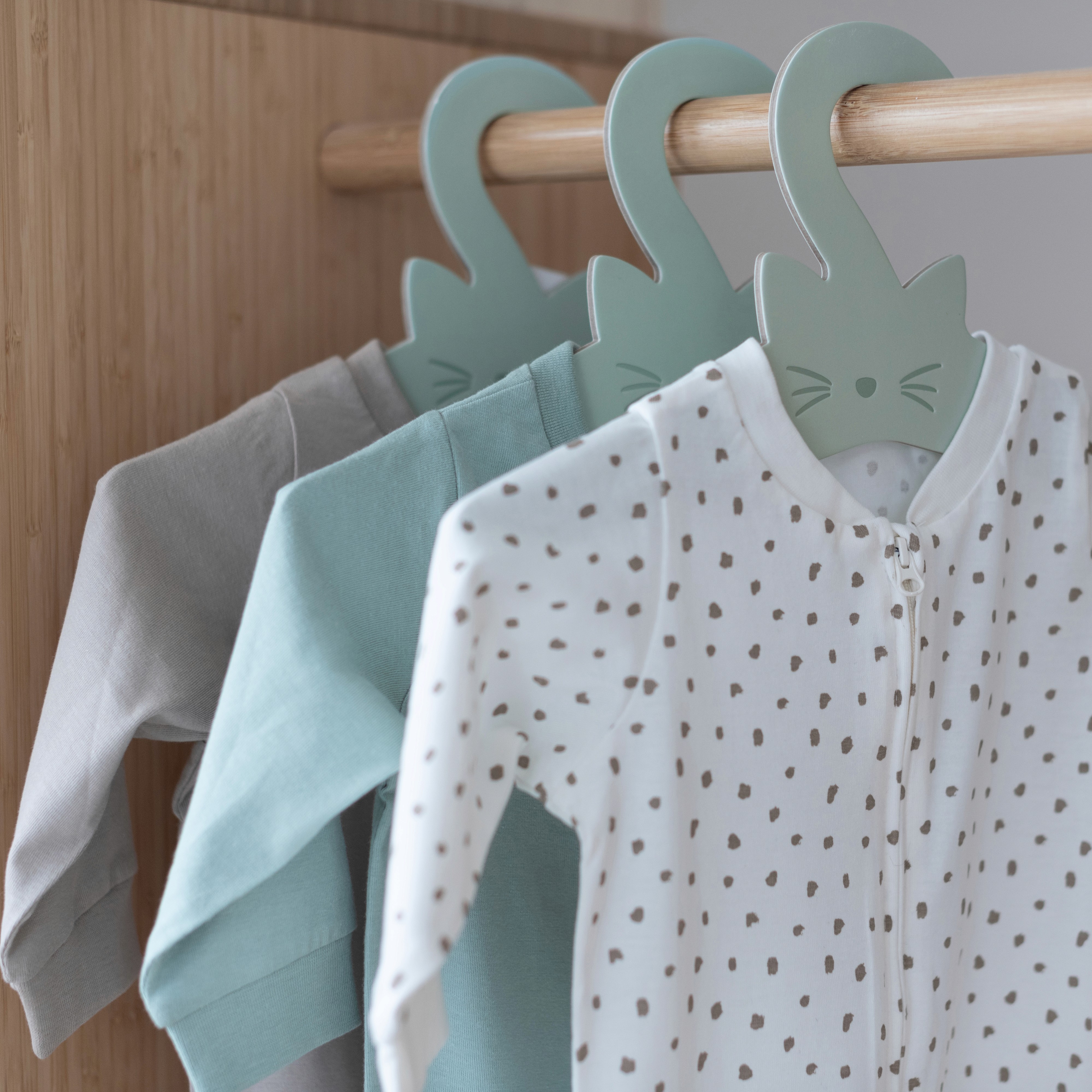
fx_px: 2284
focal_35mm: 64
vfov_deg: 26.9
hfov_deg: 26.8
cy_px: 547
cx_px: 673
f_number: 2.5
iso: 250
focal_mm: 50
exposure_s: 1/125
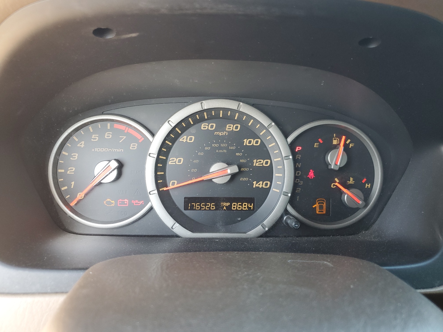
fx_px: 333
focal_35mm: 26
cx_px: 222
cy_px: 166
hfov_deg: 67.3
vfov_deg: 53.1
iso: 79
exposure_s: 1/100
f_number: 1.5
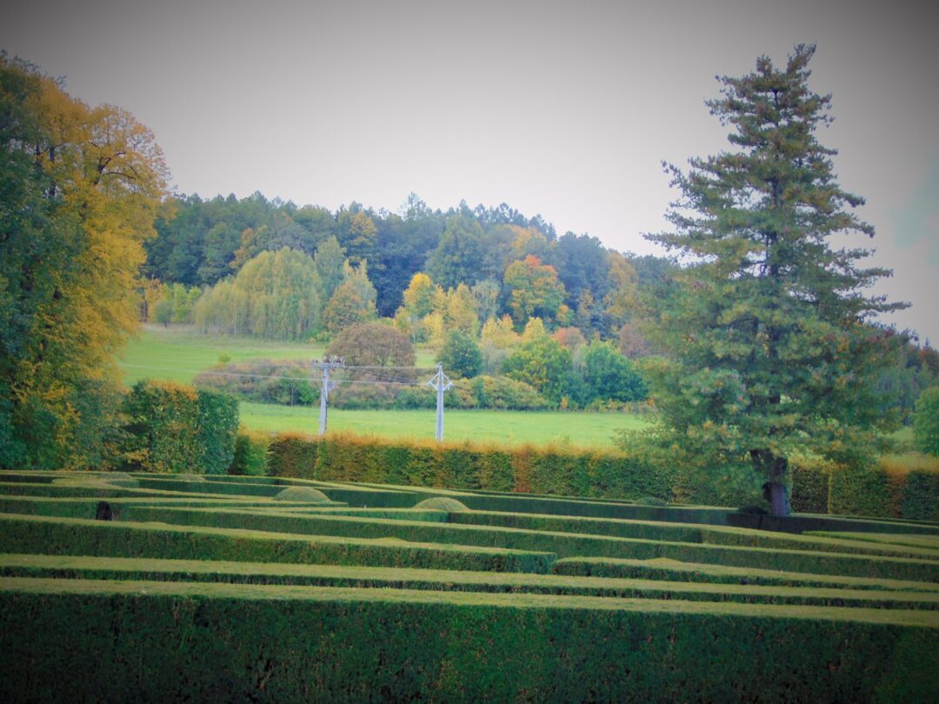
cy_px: 352
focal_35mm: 71
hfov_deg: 27.4
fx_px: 1926
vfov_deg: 20.7
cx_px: 470
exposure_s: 1/125
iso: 80
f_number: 3.7
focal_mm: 12.8
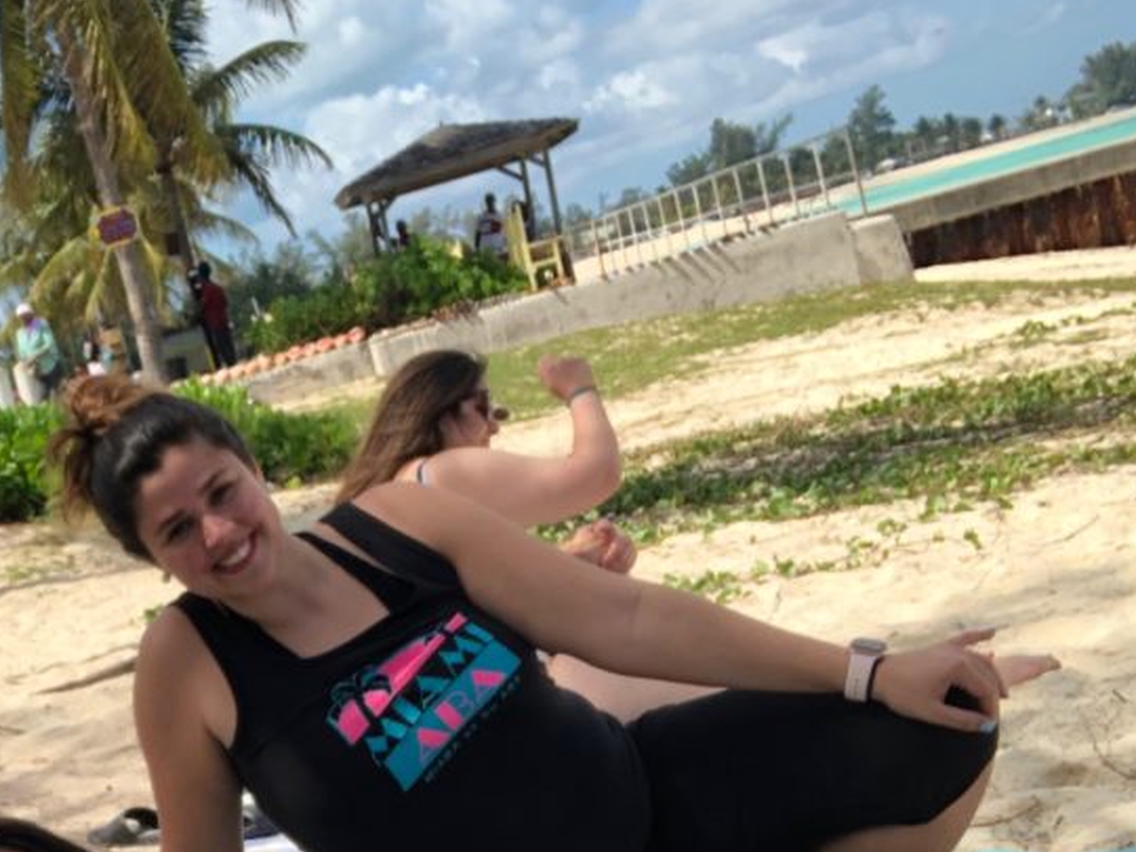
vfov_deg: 22.3
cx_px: 111
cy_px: 803
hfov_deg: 29.0
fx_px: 2100
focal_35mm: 64
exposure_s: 1/329
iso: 20
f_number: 2.2
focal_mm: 2.87
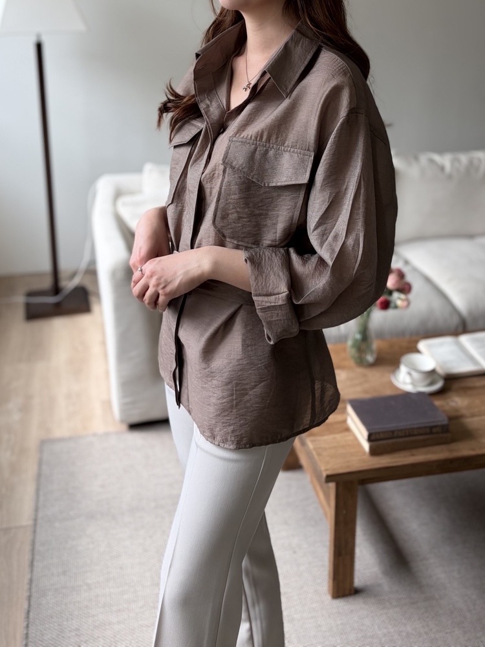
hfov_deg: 53.1
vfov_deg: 67.3
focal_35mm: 26
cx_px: 242
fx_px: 486
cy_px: 324
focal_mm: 5.96
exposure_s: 1/164
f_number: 1.6
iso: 32
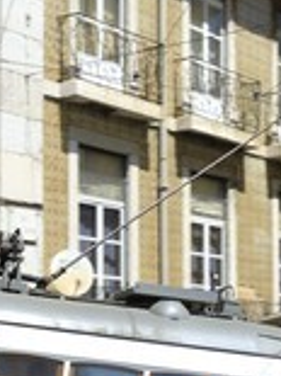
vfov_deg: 20.5
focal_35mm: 94
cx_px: -85
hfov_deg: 15.0
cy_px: 323
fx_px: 1019
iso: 100
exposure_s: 1/80
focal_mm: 36
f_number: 14
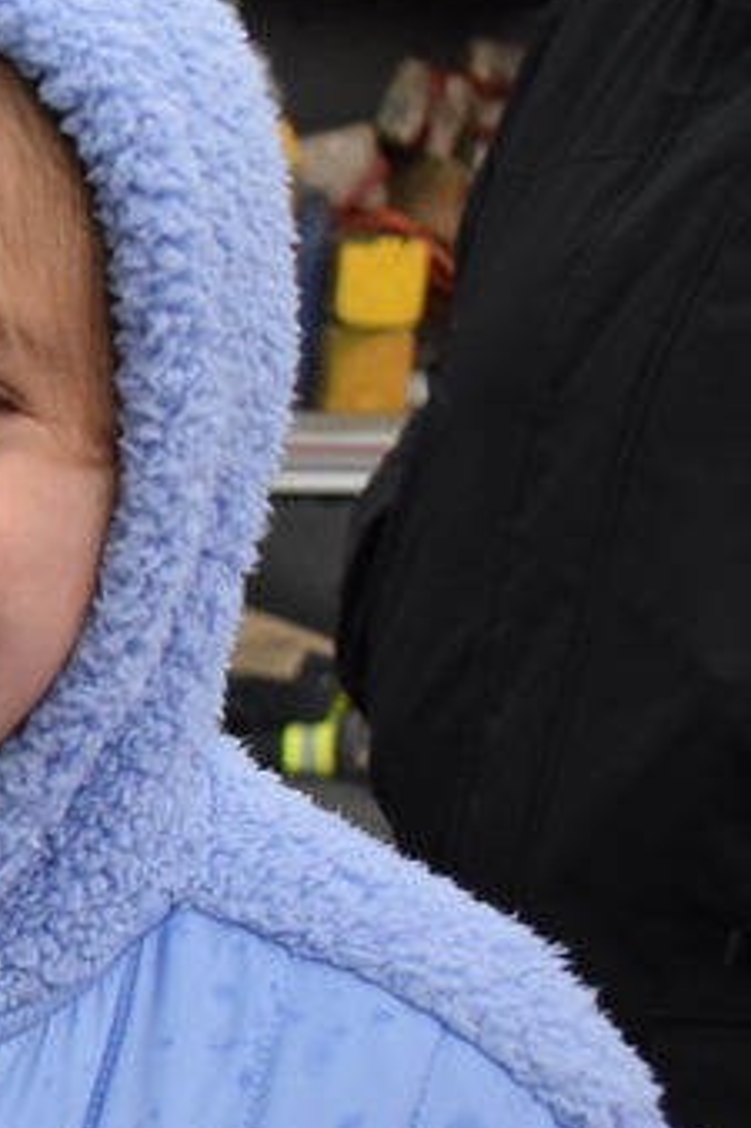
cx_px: -905
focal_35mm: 100
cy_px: 689
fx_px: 3132
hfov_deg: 11.8
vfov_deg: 20.4
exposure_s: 1/500
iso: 1250
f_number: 3.8
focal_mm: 22
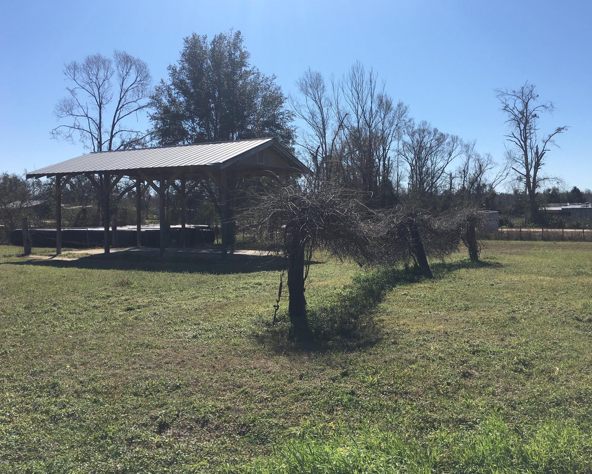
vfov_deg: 47.1
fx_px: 543
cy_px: 235
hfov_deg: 57.2
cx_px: 307
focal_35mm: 31
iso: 25
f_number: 2.2
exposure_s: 1/2653
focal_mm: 4.15
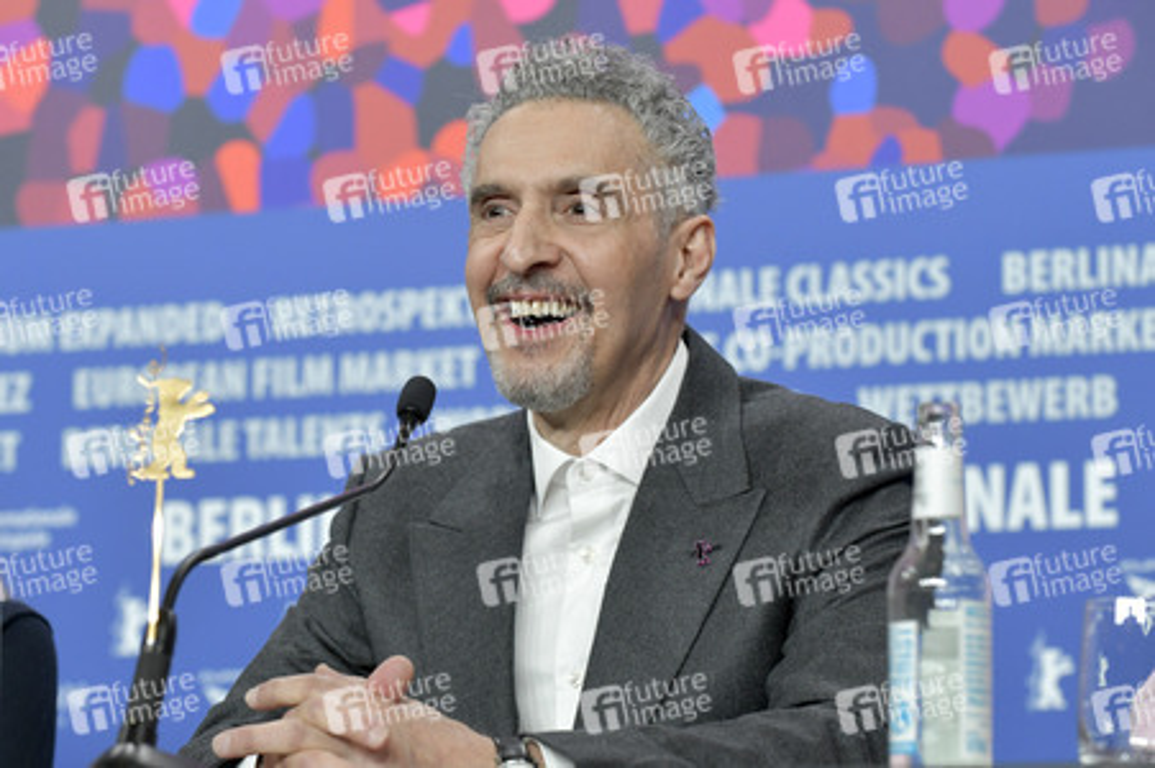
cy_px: 384
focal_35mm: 116
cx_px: 578
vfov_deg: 11.8
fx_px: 3719
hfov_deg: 17.7
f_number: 5.6
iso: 2000
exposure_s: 1/250
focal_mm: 116
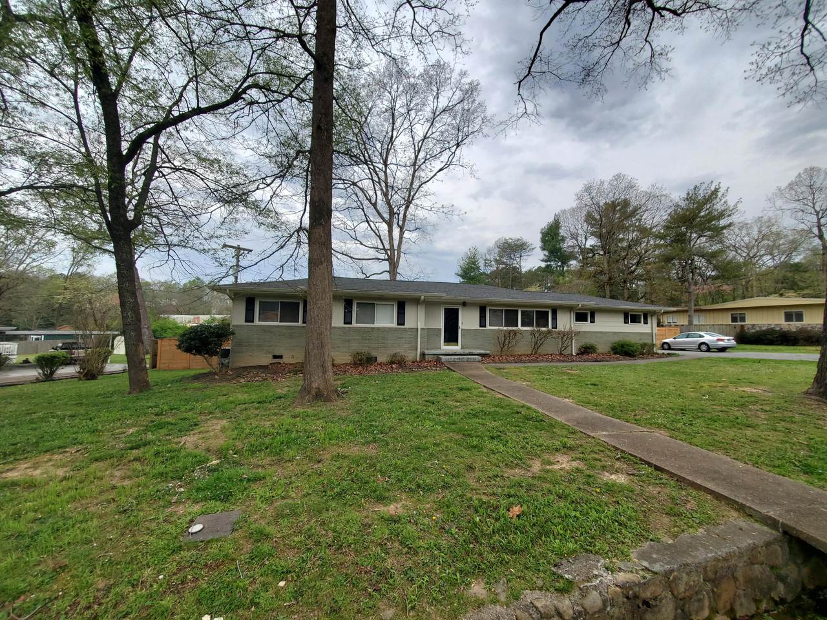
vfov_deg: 89.9
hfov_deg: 106.2
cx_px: 414
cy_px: 310
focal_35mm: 13
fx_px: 311
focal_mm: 1.8
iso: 50
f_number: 2.2
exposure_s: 1/833
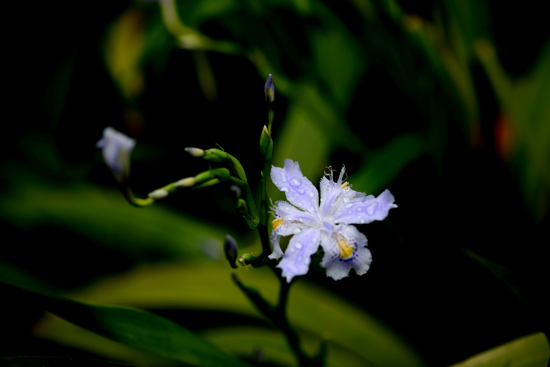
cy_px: 184
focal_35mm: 105
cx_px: 275
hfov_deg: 19.5
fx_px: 1605
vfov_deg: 13.0
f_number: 3.5
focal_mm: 105
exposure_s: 1/400
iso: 100
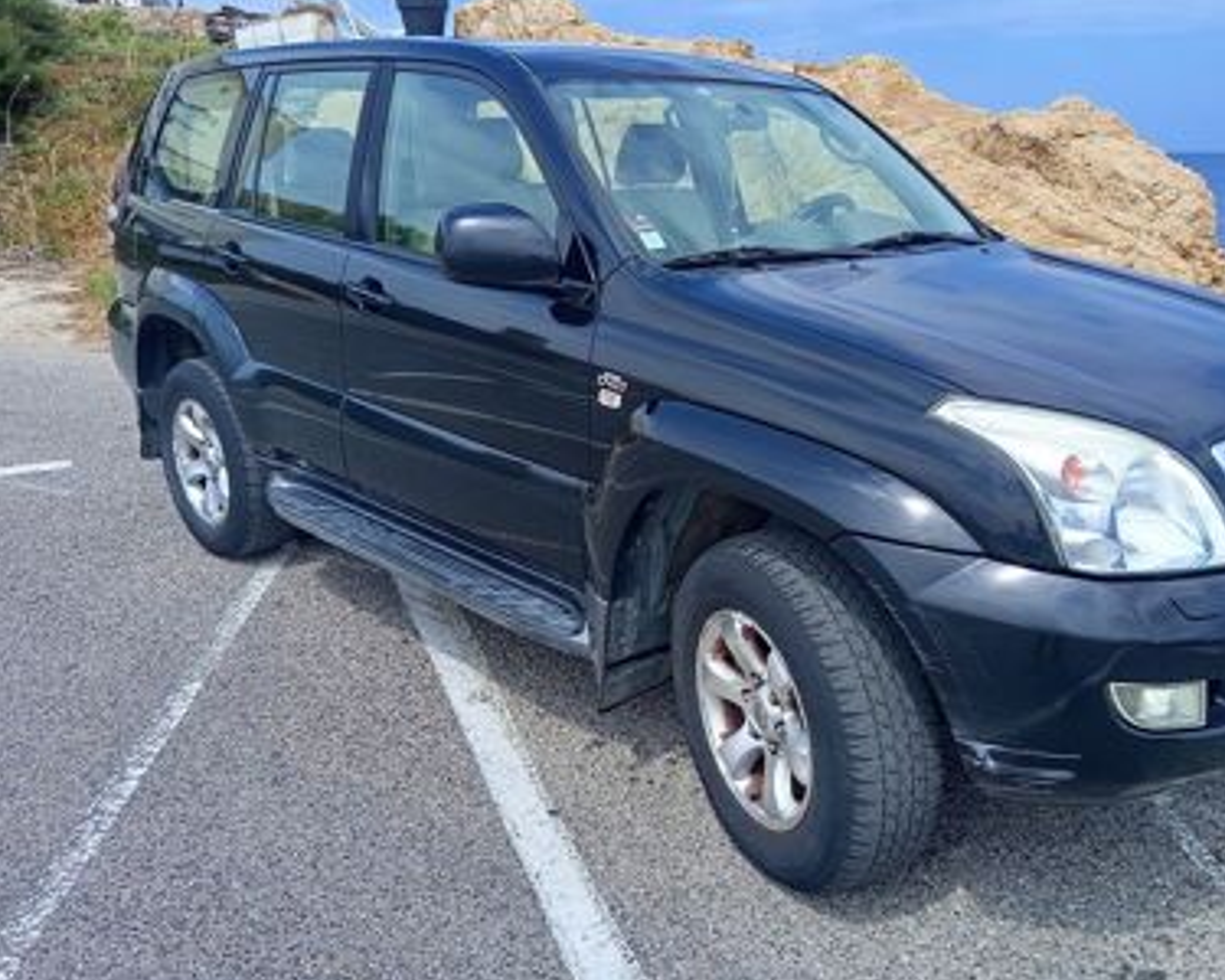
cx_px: 715
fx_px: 1088
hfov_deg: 58.4
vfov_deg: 48.5
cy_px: 480
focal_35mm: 30
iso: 52
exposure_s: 1/422
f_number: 1.7
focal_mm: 5.24
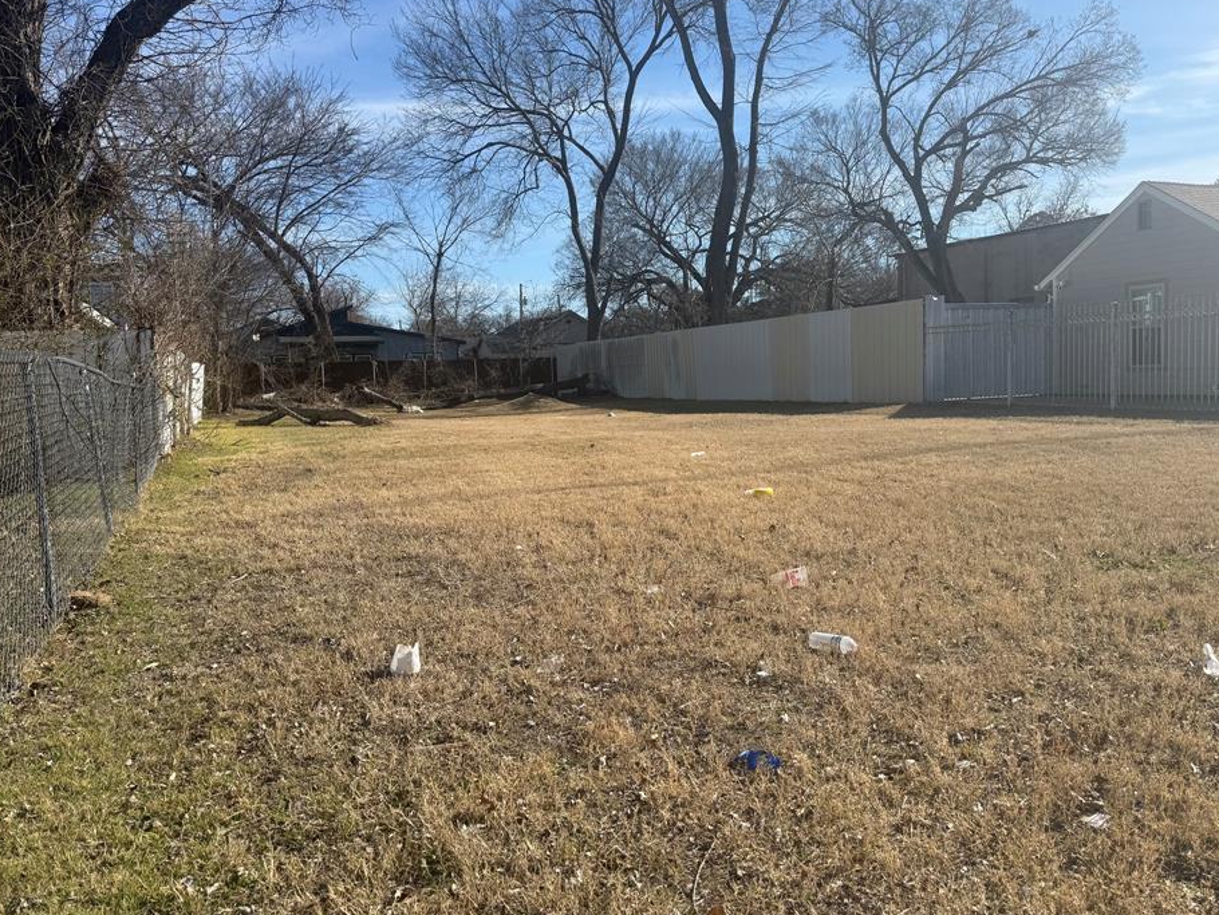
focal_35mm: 27
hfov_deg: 65.3
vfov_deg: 51.3
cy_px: 430
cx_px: 605
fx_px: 951
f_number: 1.78
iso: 80
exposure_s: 1/4405
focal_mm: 6.76
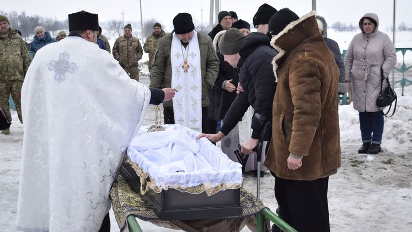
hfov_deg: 34.9
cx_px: 206
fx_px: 655
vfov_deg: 20.0
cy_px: 101
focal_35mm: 60
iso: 200
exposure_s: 1/400
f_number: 5
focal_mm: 38
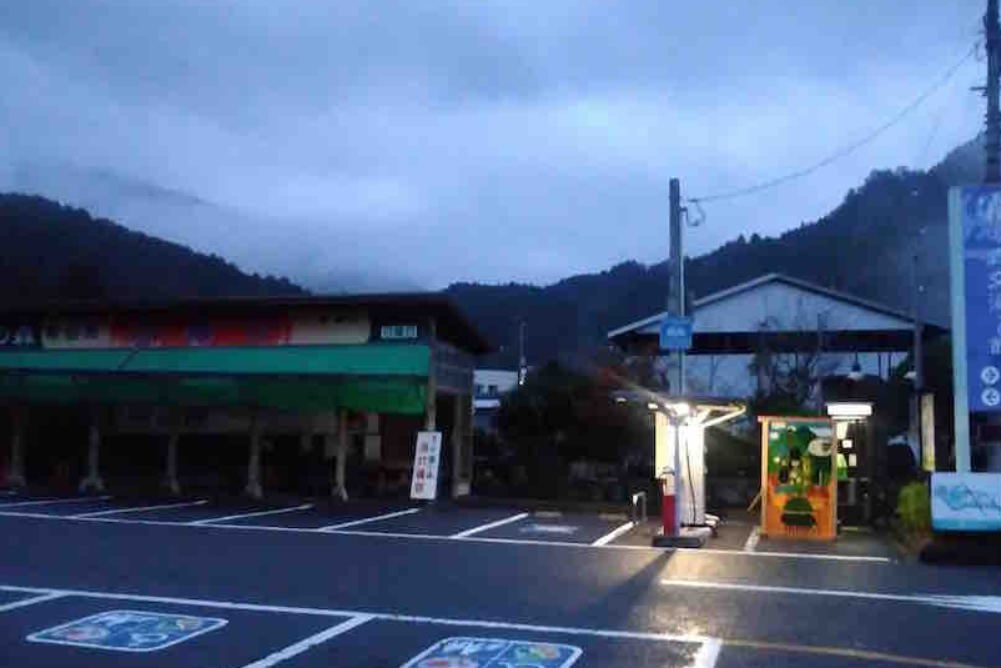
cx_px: 573
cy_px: 355
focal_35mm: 35
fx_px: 973
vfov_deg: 37.9
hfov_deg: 54.2
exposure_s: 1/14.3
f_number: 2.4
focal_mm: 2.87
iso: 800
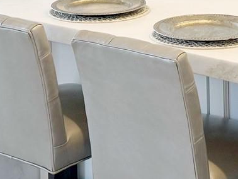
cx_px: 164
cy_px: -118
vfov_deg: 10.8
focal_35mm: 130
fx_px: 894
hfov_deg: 15.1
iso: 125
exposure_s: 1/120
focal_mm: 6.86
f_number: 1.78
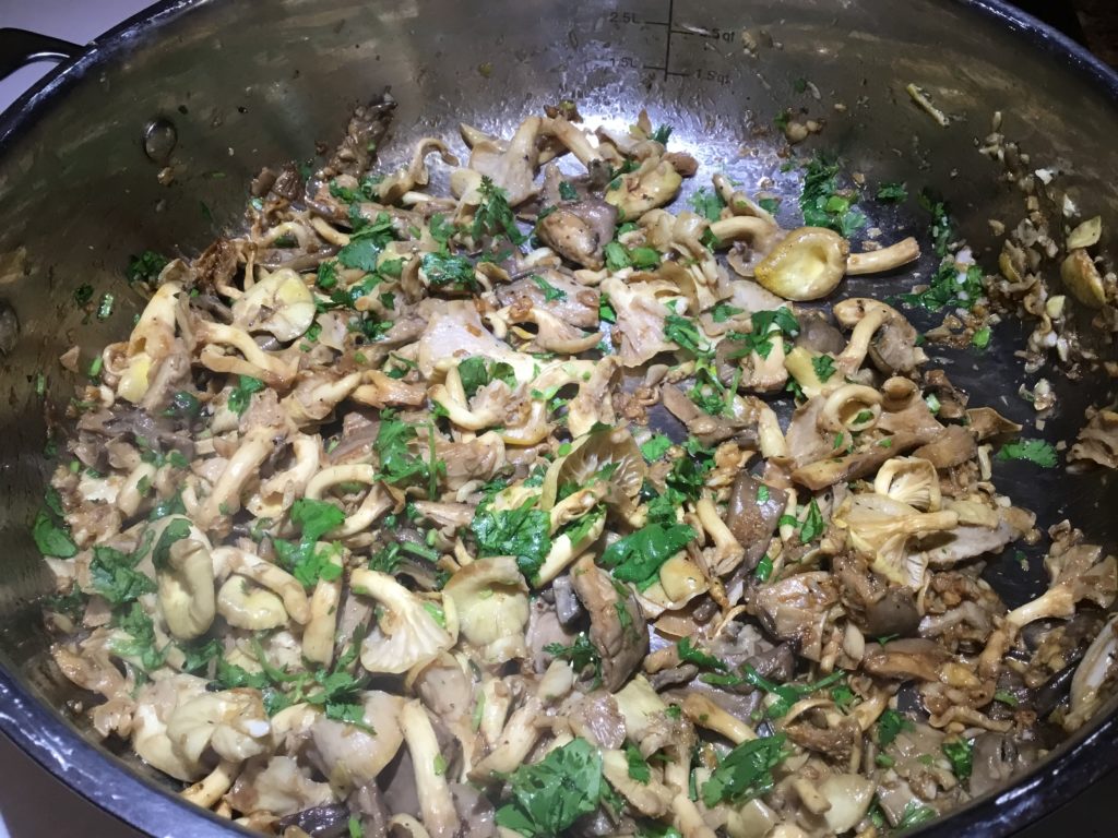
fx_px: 1001
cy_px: 419
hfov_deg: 58.4
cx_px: 559
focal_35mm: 31
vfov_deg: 45.4
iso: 32
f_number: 2.4
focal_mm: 3.3
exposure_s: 1/30
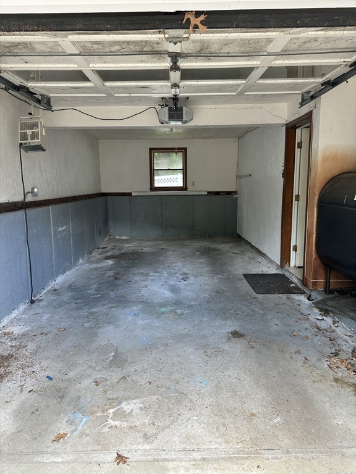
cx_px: 178
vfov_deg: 71.6
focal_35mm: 24
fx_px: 329
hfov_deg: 56.8
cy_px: 237
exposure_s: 1/121
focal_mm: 6.86
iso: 64
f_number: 1.78
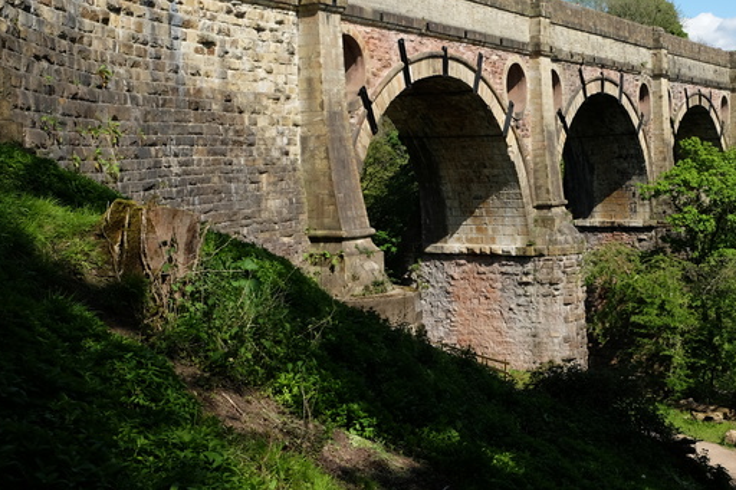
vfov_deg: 27.9
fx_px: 981
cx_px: 459
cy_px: 180
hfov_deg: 40.8
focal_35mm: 48
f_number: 7.1
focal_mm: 20.5
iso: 200
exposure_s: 1/420
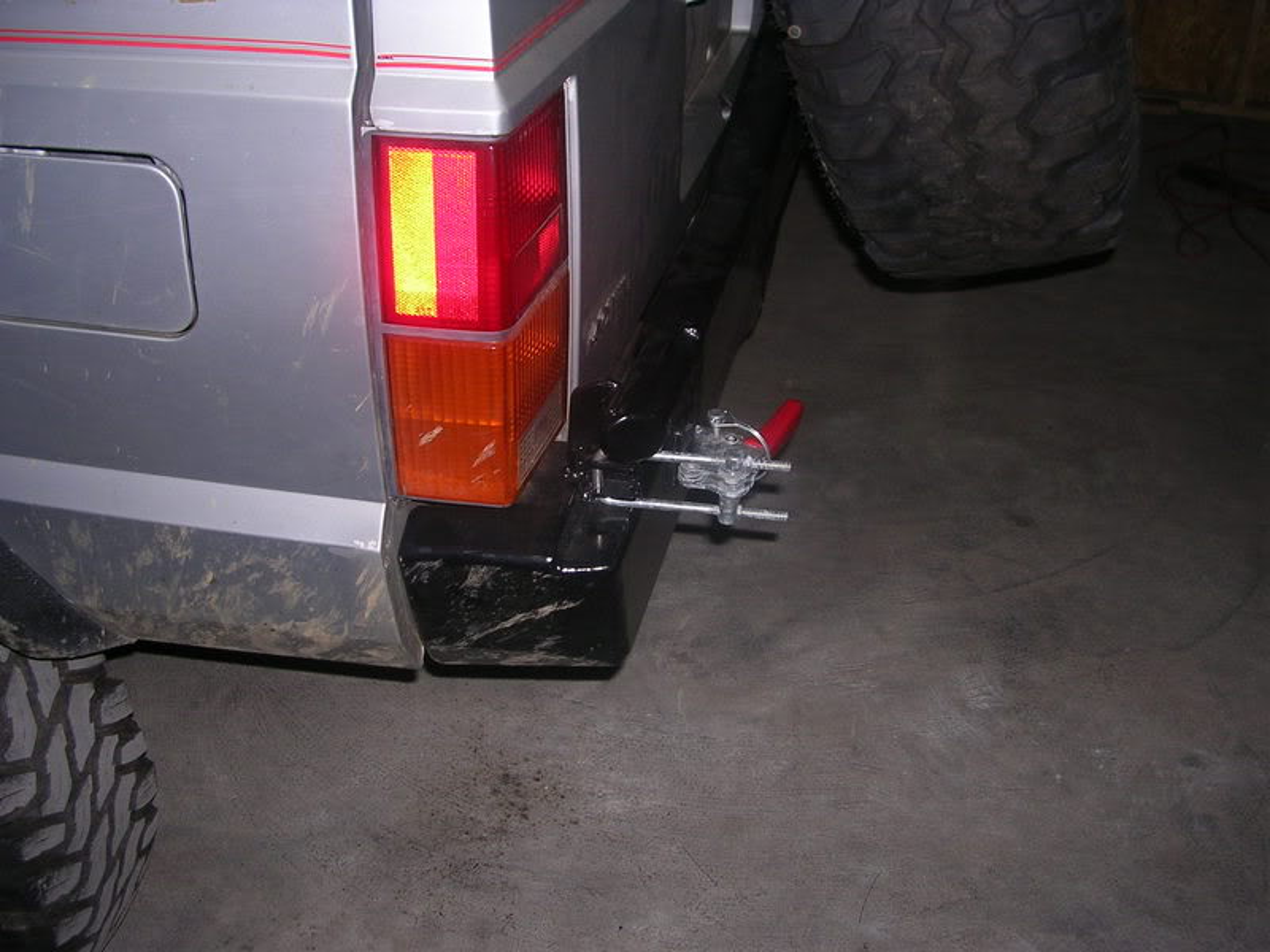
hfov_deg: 49.0
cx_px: 635
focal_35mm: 38
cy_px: 476
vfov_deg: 37.7
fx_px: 1394
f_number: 2.8
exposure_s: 1/60.1
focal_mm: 5.8
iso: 50
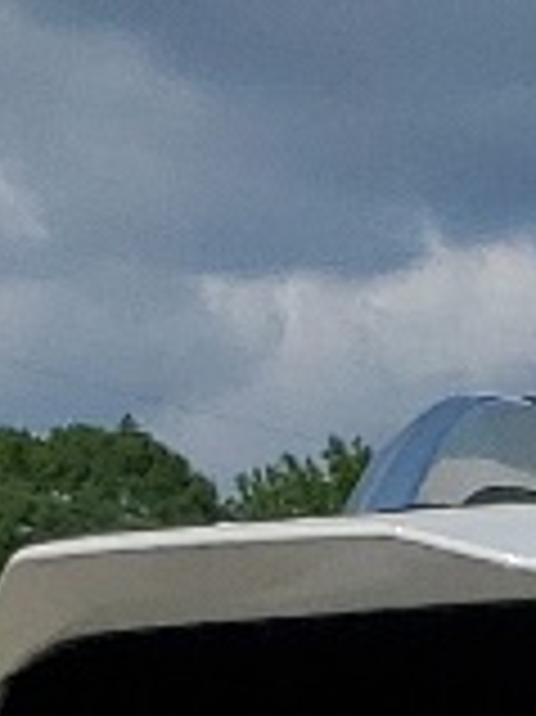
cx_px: 1995
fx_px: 5416
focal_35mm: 262
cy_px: 2481
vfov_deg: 6.6
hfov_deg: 5.1
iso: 51
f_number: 1.5
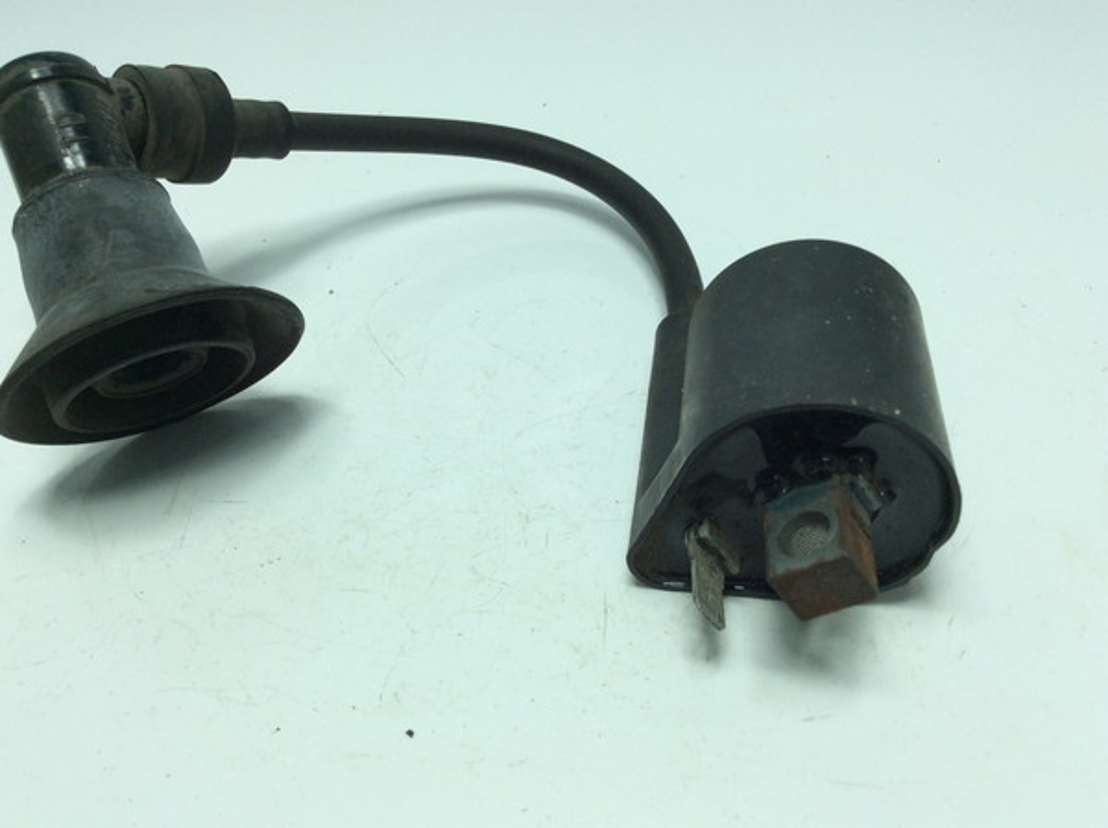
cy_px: 414
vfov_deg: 44.0
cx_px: 554
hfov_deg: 56.9
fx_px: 1023
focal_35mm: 32
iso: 32
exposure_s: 1/489
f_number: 2.4
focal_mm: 3.3
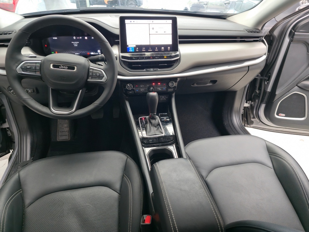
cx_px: 154
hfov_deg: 73.9
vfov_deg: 58.9
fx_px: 205
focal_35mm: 23
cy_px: 116
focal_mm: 6.3
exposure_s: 1/47.6
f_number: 1.7
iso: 200
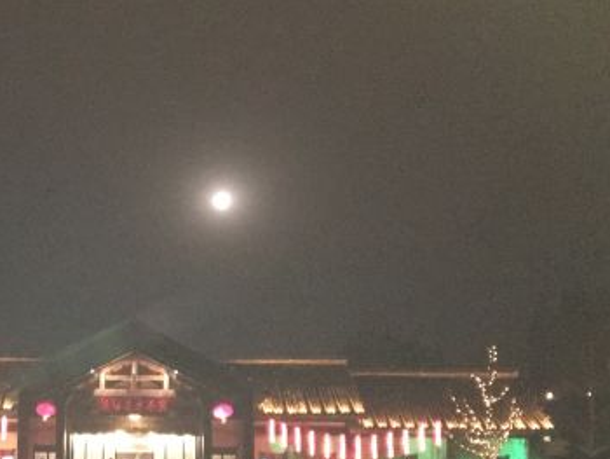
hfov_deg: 32.1
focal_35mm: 58
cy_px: 371
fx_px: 1023
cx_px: 105
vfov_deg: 24.8
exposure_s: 1/17
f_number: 2.2
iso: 800
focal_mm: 4.15
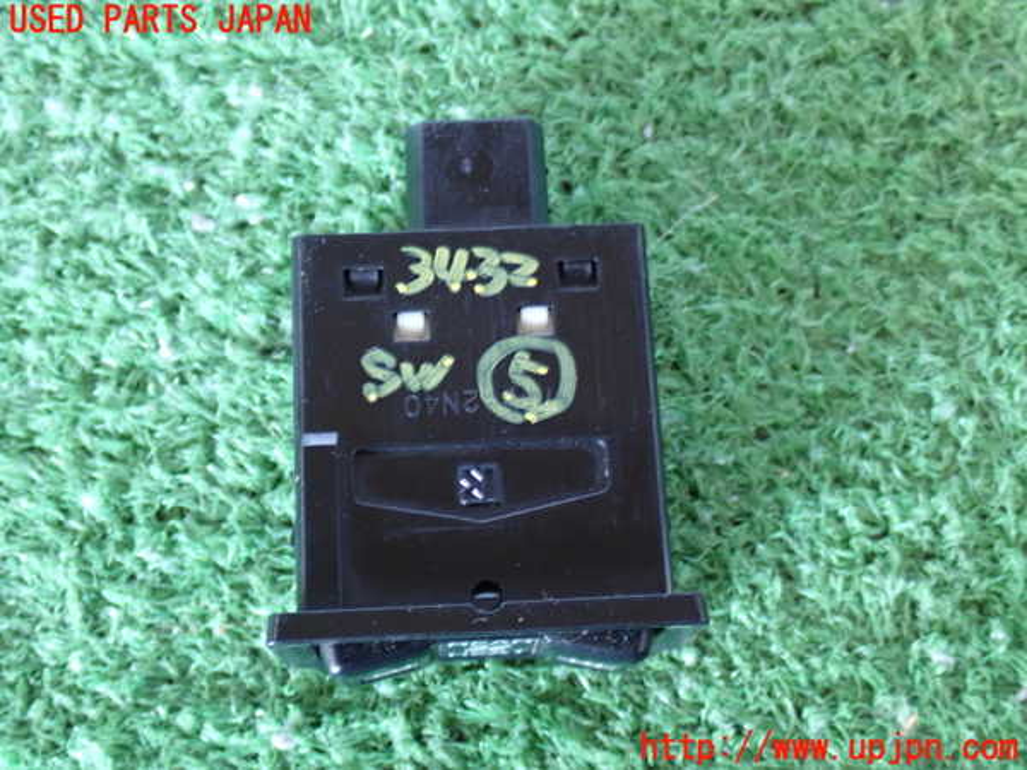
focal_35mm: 50
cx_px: 514
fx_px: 1483
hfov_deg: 38.2
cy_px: 385
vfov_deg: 29.1
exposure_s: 1/15
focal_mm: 9.01
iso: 800
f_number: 3.2
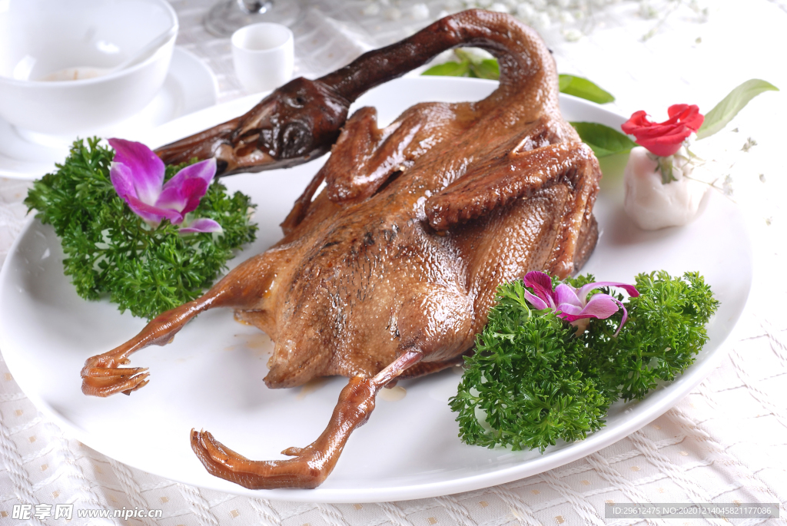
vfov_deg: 15.2
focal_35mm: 90
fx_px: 1969
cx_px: 394
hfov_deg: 22.6
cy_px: 263
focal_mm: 60
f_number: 10
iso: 100
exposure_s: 1/200
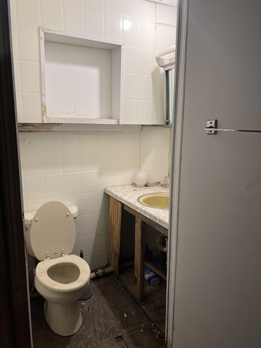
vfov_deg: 67.3
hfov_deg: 53.1
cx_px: 130
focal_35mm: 26
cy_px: 174
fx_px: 261
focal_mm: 5.7
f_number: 1.5
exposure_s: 1/60
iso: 80
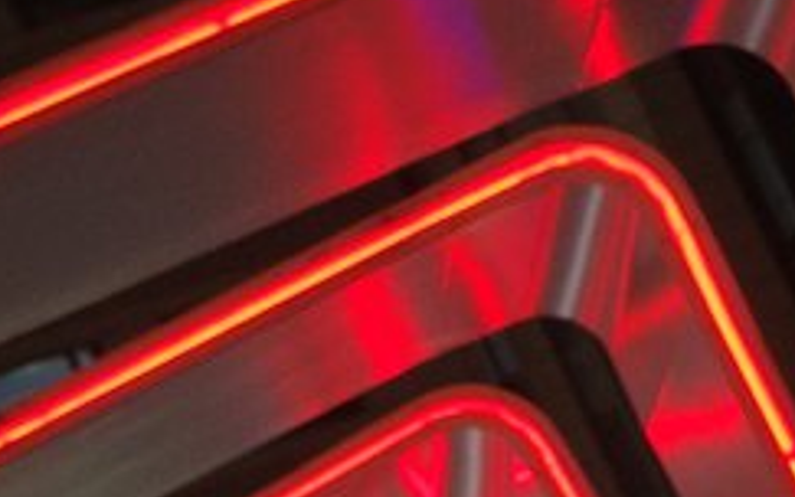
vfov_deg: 6.5
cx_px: -124
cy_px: 1378
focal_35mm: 188
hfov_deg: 11.0
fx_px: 4074
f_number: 2.8
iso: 800
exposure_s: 1/30
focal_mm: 18.3
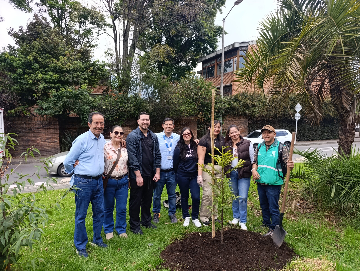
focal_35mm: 23
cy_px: 136
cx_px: 180
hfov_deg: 73.8
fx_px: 240
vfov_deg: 59.0
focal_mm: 6.14
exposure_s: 1/152
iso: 50
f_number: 1.6
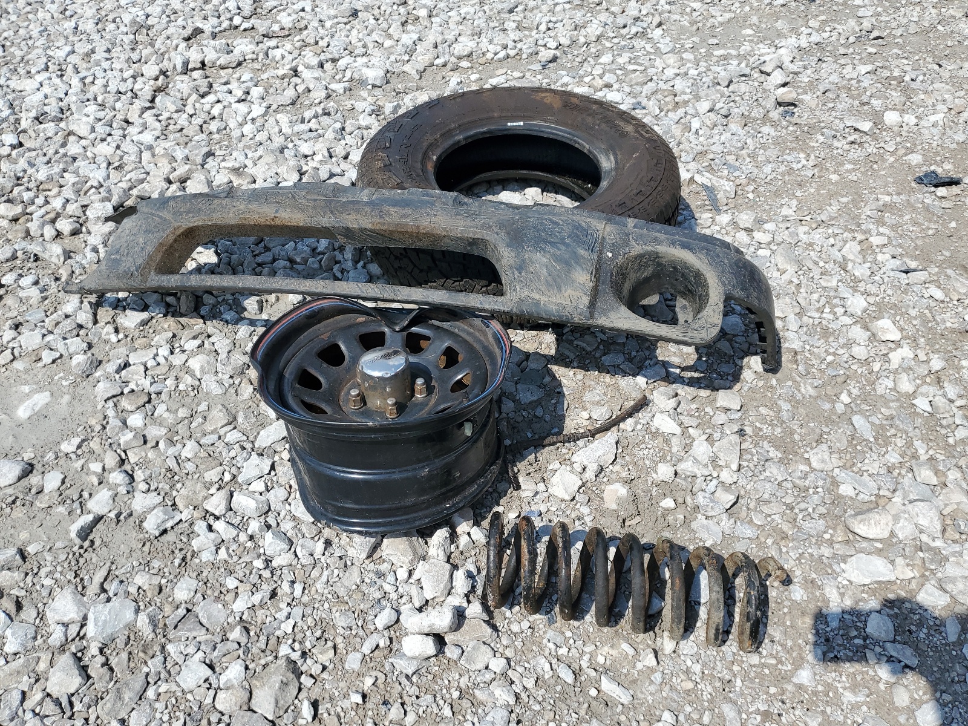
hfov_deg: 67.3
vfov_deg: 53.1
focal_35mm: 26
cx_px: 484
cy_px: 363
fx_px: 727
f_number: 1.5
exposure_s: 1/3333
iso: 50
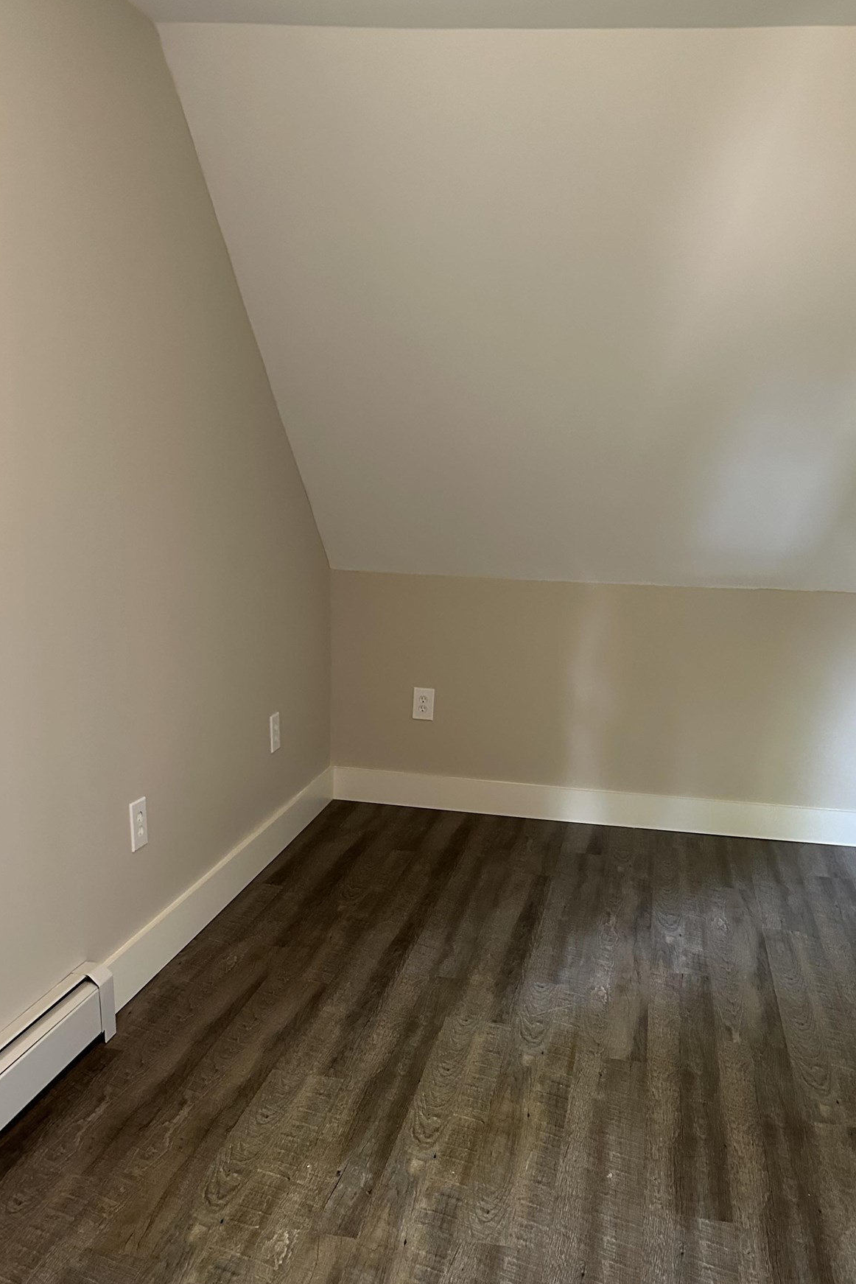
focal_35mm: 33
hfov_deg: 39.9
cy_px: 841
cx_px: 467
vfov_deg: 56.2
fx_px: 1177
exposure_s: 1/40
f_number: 1.78
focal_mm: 6.86
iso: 640
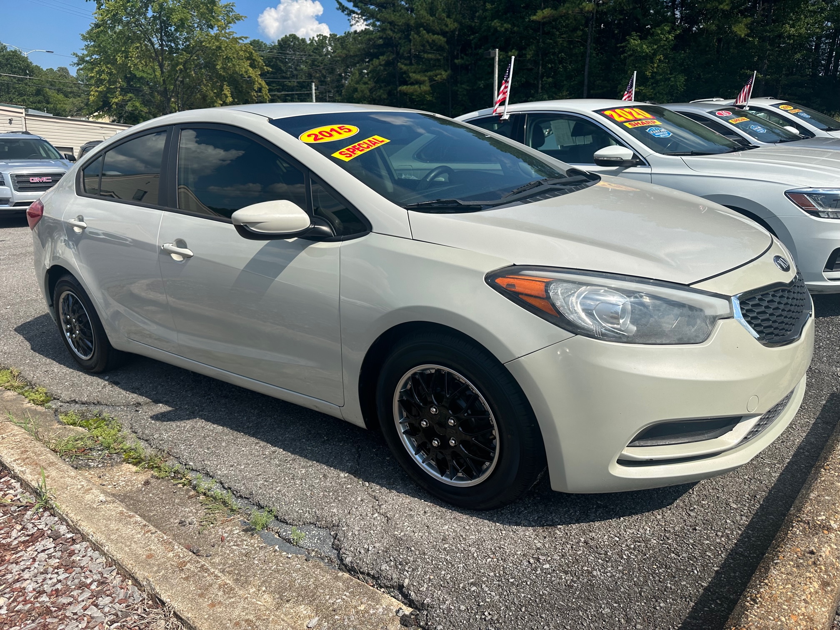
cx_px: 420
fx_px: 582
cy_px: 315
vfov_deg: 56.8
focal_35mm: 24
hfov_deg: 71.6
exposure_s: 1/5848
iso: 80
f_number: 1.78
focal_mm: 6.86
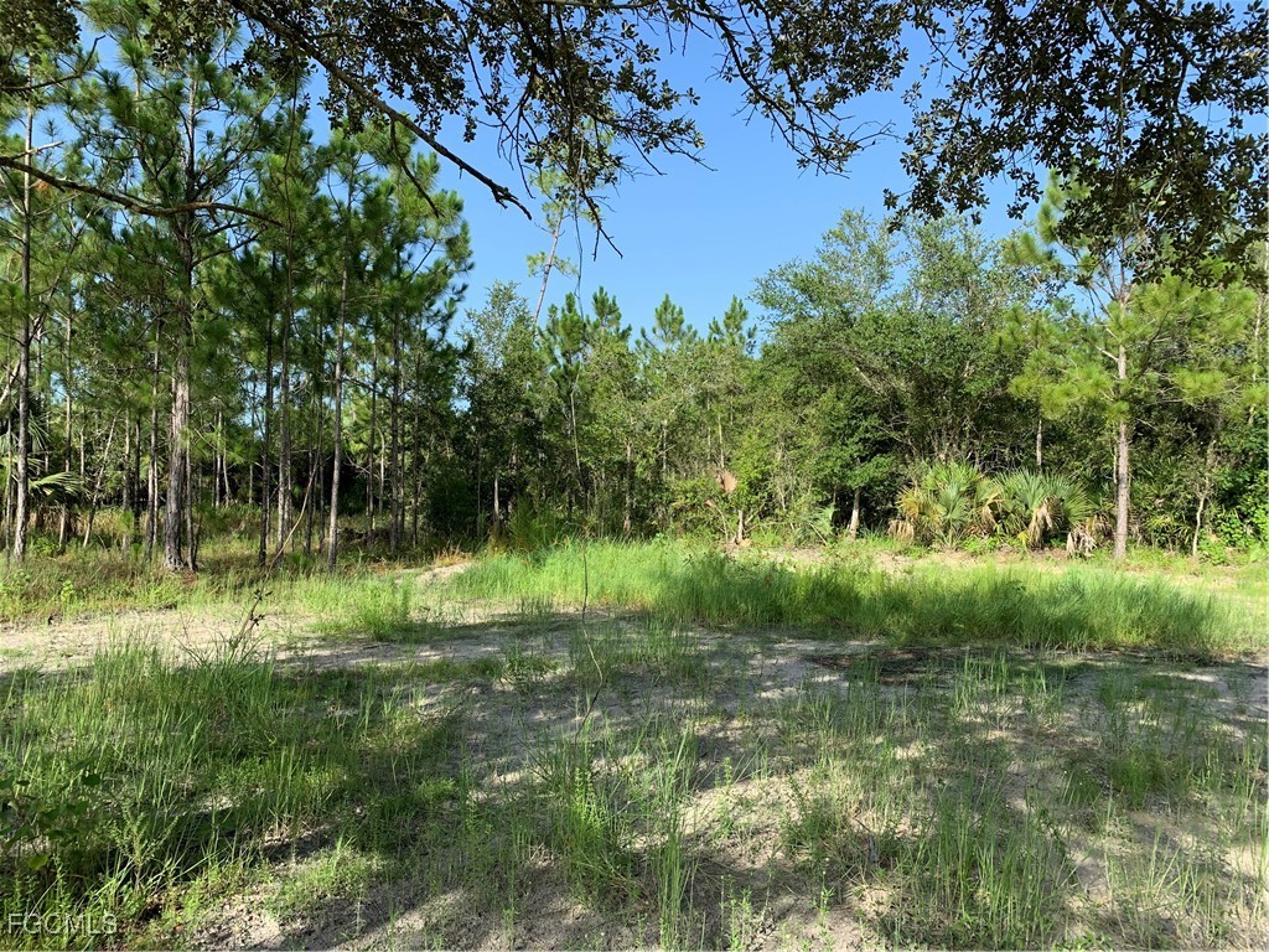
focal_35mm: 26
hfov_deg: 67.3
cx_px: 634
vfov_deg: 53.1
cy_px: 476
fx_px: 953
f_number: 1.8
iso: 25
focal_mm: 4.25
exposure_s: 1/962
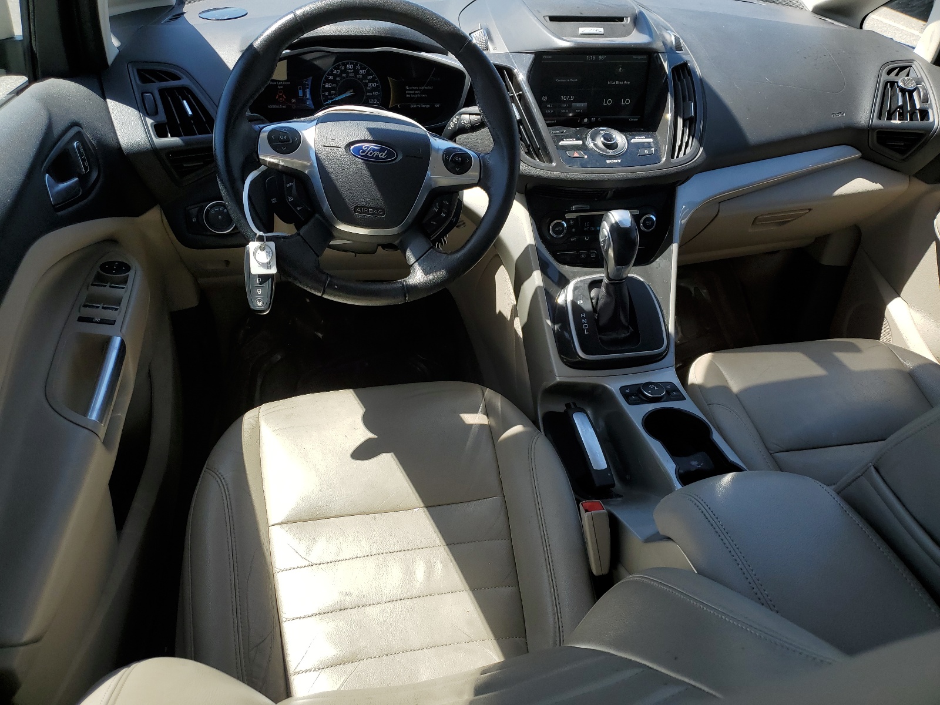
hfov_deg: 67.3
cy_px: 352
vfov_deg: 53.1
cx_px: 470
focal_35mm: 26
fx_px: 706
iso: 50
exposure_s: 1/1000
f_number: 1.5
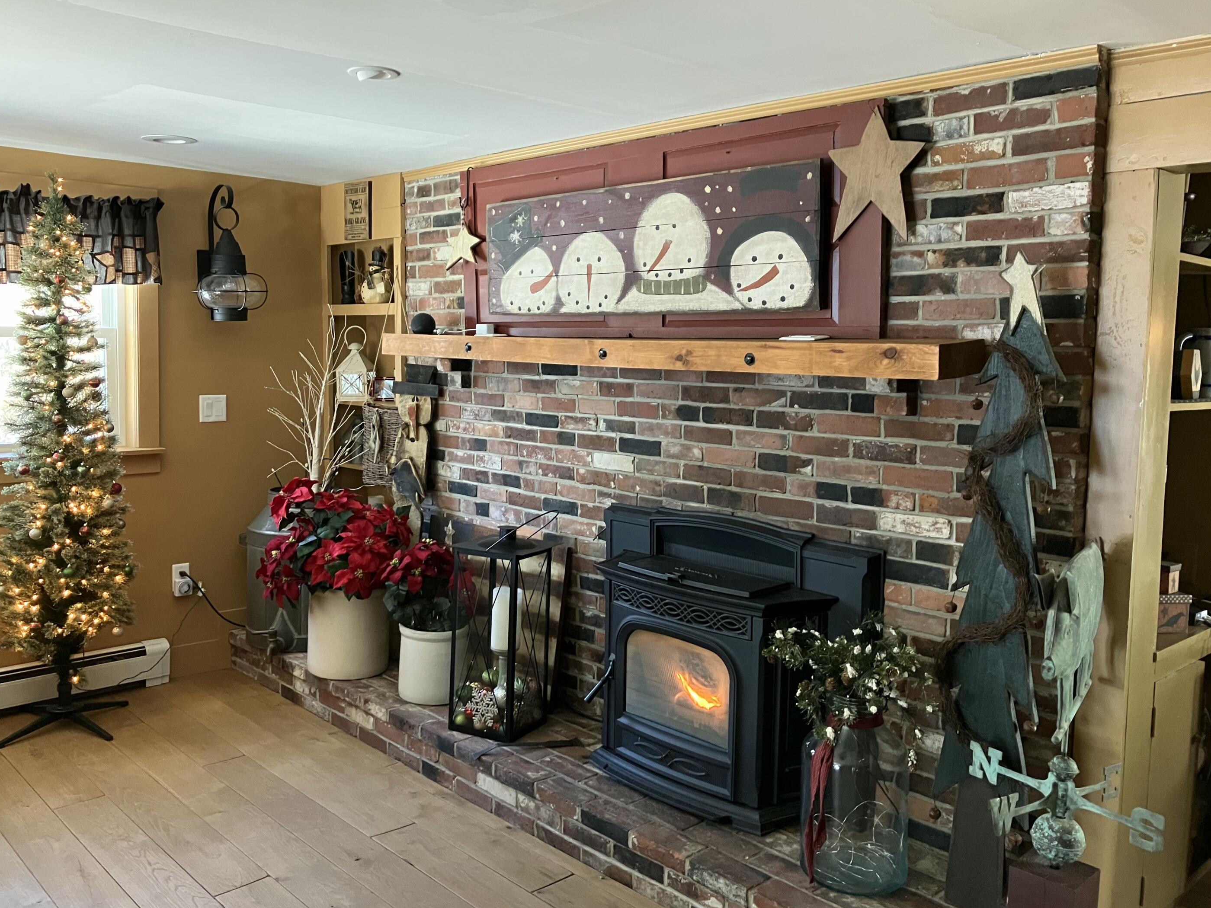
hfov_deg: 59.9
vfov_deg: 46.8
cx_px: 570
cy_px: 437
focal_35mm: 30
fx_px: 1050
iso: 250
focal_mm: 3.99
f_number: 1.8
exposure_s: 1/40
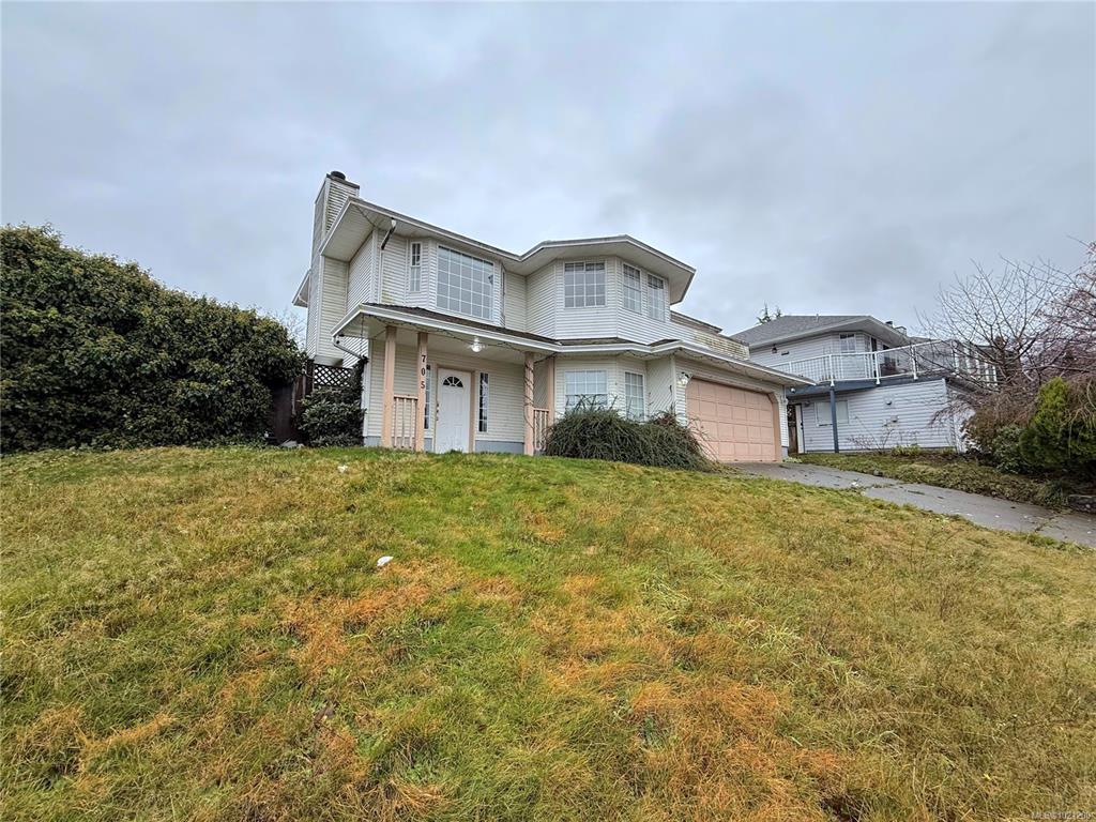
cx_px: 548
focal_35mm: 14
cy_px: 411
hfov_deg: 102.1
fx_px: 443
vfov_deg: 85.7
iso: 64
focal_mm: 2.22
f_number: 2.2
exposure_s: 1/212
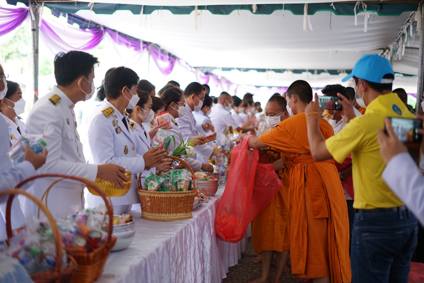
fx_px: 589
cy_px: 142
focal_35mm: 50
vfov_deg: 27.0
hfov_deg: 39.6
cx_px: 212
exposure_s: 1/125
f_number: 1.8
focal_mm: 50
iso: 400
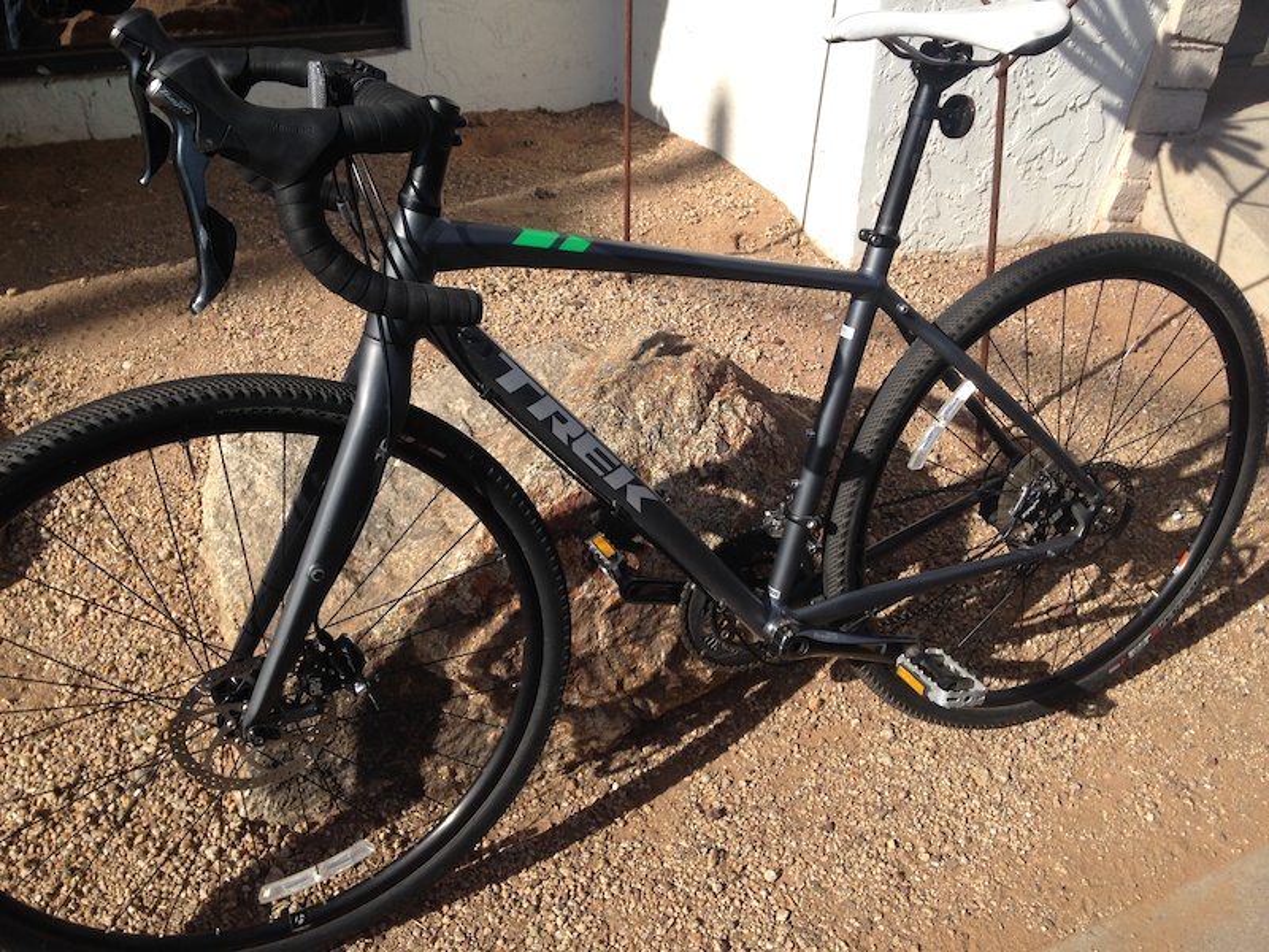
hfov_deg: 55.4
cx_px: 634
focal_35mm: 33
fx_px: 1210
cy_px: 476
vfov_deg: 42.9
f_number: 2.4
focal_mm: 4.12
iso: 50
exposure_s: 1/1391
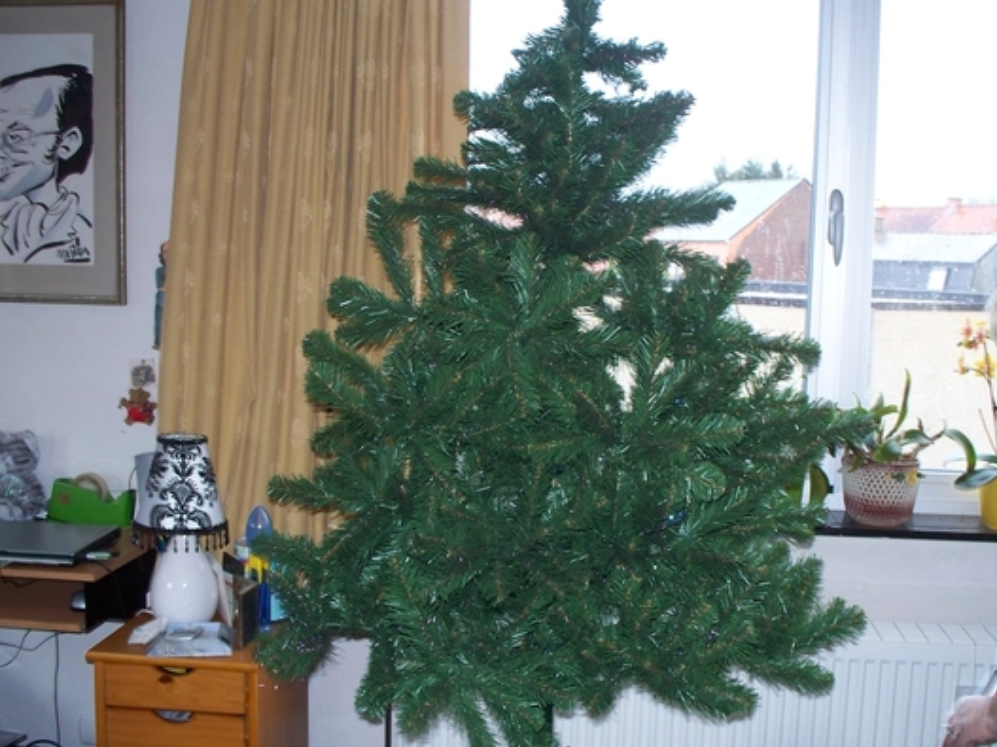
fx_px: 1181
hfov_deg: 45.7
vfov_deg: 35.1
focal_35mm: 41
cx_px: 554
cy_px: 365
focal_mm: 7.54
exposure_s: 1/30
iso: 200
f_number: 2.8
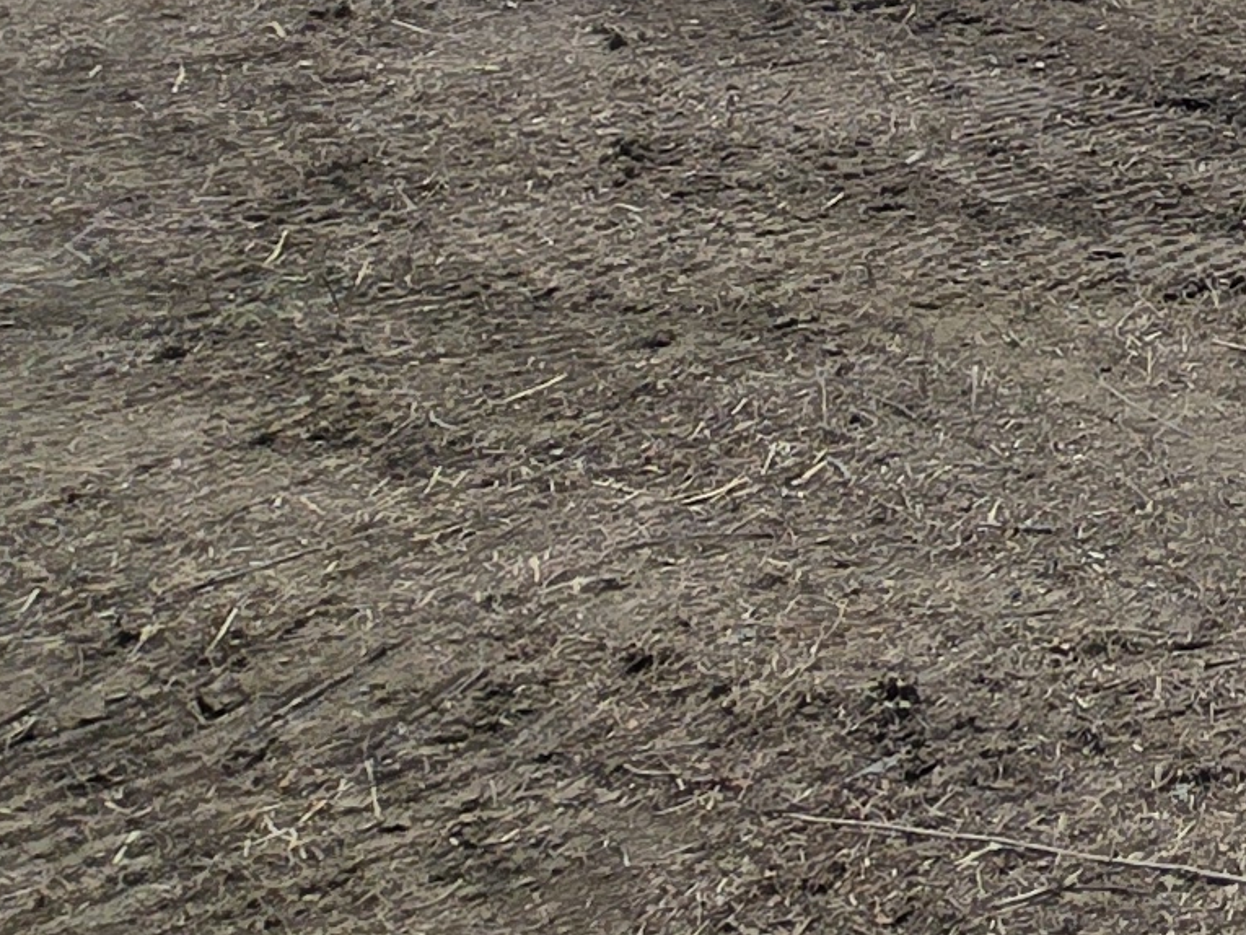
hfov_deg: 19.2
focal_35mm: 68
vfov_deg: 19.7
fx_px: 2448
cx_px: 2393
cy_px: -321
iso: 50
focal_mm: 2.2
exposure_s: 1/2352
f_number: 2.2
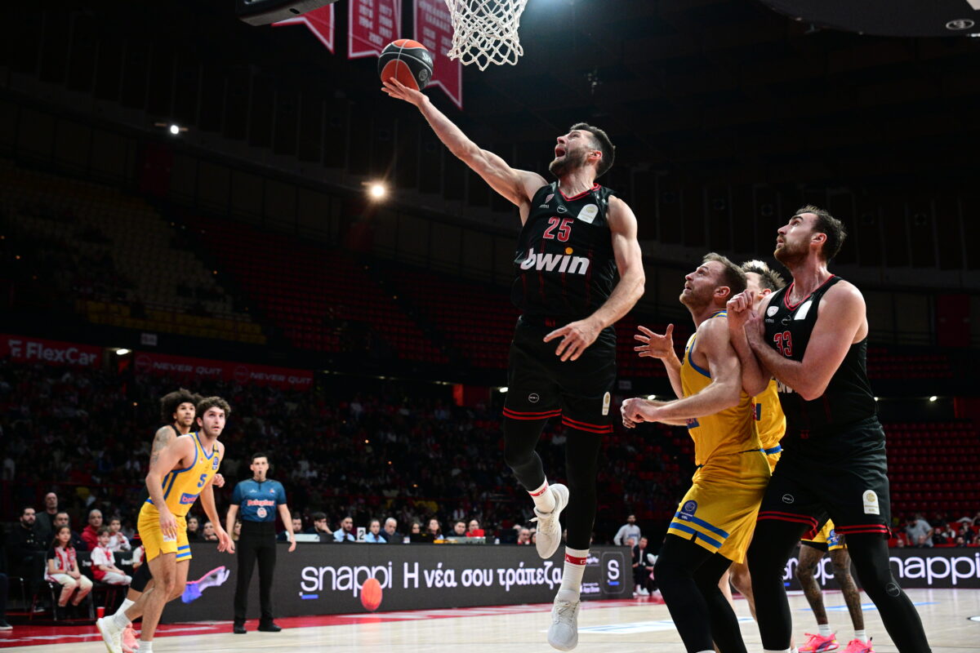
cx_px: 490
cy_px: 326
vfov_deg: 29.9
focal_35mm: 45
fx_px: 1225
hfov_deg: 43.6
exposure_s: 1/1000
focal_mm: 45
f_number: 3.5
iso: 2000
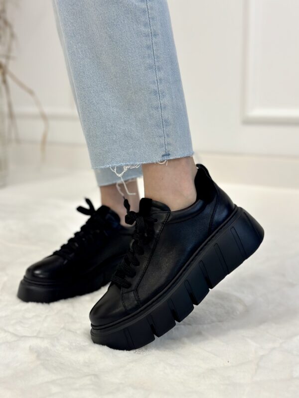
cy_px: 199
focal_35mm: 48
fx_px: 553
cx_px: 150
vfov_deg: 39.7
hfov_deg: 30.3
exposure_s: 1/100
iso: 160
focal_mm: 6.86
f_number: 1.78
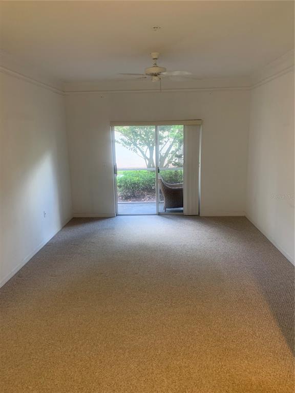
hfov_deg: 53.1
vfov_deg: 67.3
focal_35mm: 26
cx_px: 148
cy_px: 196
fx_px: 295
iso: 320
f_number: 1.8
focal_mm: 4.25
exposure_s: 1/60
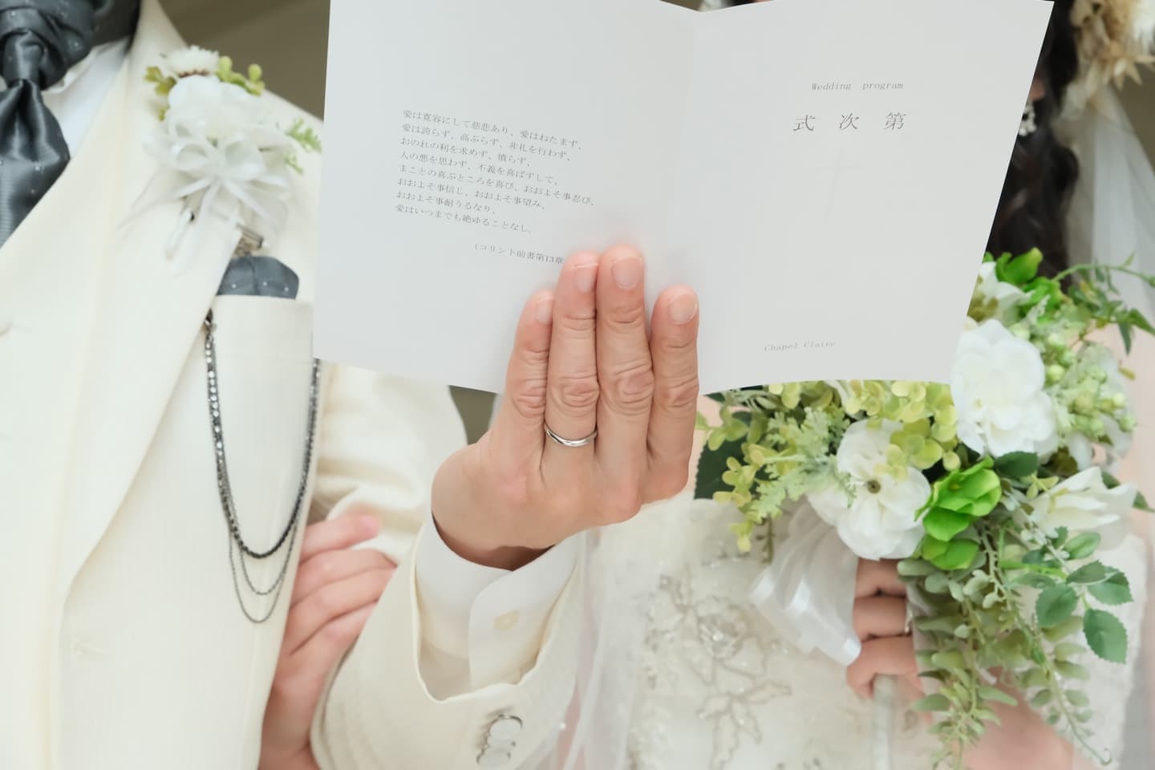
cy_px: 385
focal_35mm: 74
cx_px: 578
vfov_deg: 18.4
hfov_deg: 27.3
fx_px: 2374
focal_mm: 49
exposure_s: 1/320
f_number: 7.1
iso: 1600
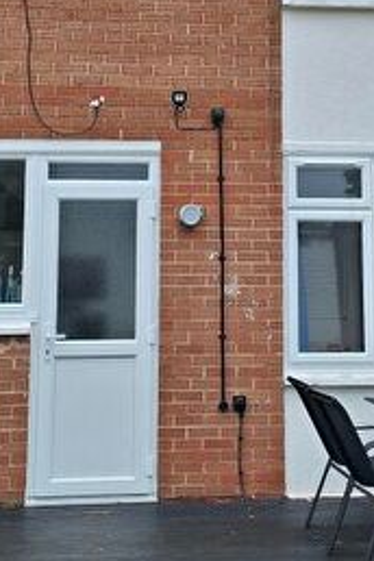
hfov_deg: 20.9
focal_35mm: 65
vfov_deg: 30.4
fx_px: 1013
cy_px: 129
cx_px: 200
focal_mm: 5.54
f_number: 1.8
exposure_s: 1/718
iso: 40
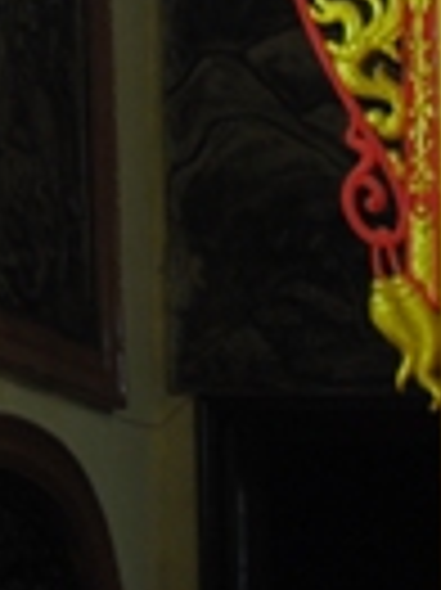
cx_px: 1206
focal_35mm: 239
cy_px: 826
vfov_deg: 8.2
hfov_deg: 5.9
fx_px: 4066
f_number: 4.2
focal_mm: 34
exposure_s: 1/13
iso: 640
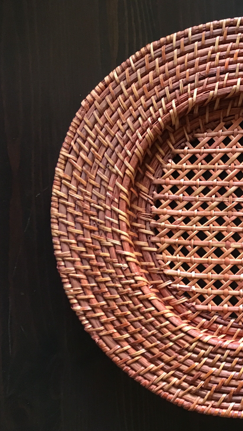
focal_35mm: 43
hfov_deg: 25.4
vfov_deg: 47.4
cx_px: 277
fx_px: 493
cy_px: 218
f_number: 2.2
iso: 200
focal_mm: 4.15
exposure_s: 1/25
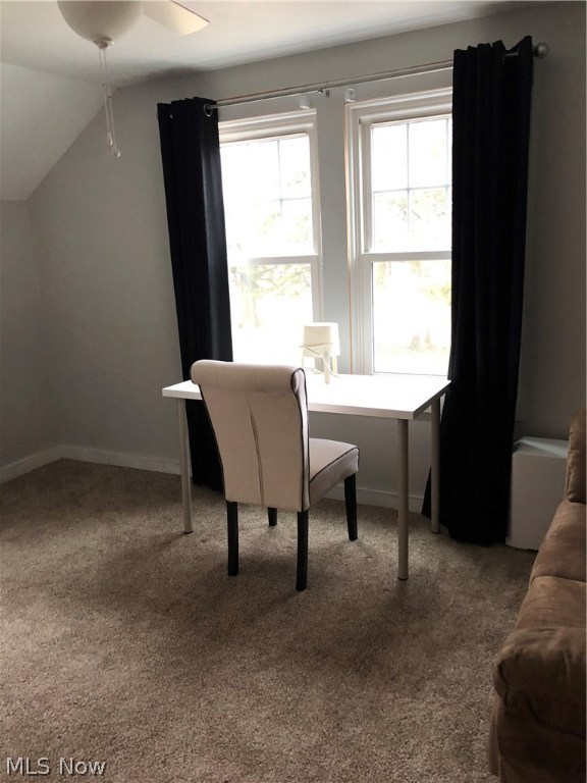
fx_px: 633
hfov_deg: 49.7
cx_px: 294
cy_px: 392
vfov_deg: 63.4
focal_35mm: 28
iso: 64
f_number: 1.8
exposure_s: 1/15
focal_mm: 4
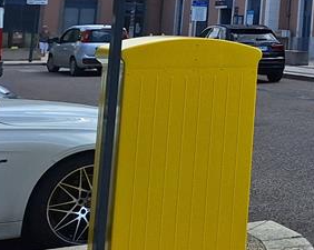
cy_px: -61
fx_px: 789
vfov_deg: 17.1
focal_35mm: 85
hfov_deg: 18.3
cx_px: 545
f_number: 1.8
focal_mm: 5.54
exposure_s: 1/5155
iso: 40
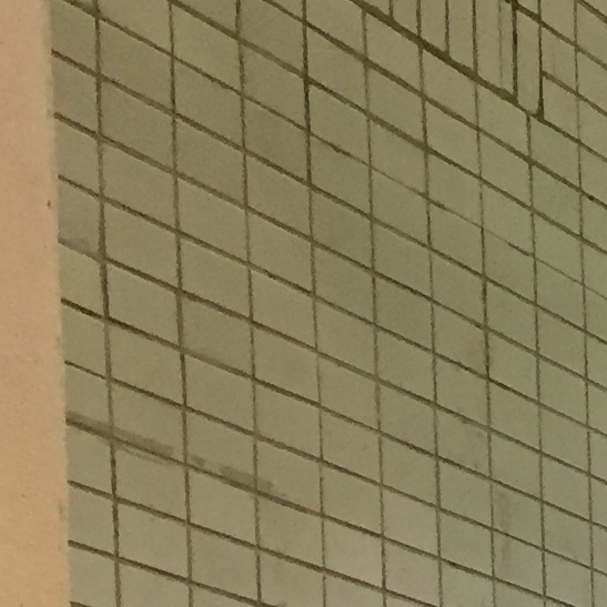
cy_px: 1506
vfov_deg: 9.9
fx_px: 3035
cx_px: 1107
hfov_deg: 10.7
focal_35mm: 153
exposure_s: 1/33
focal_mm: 4.15
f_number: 2.2
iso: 200
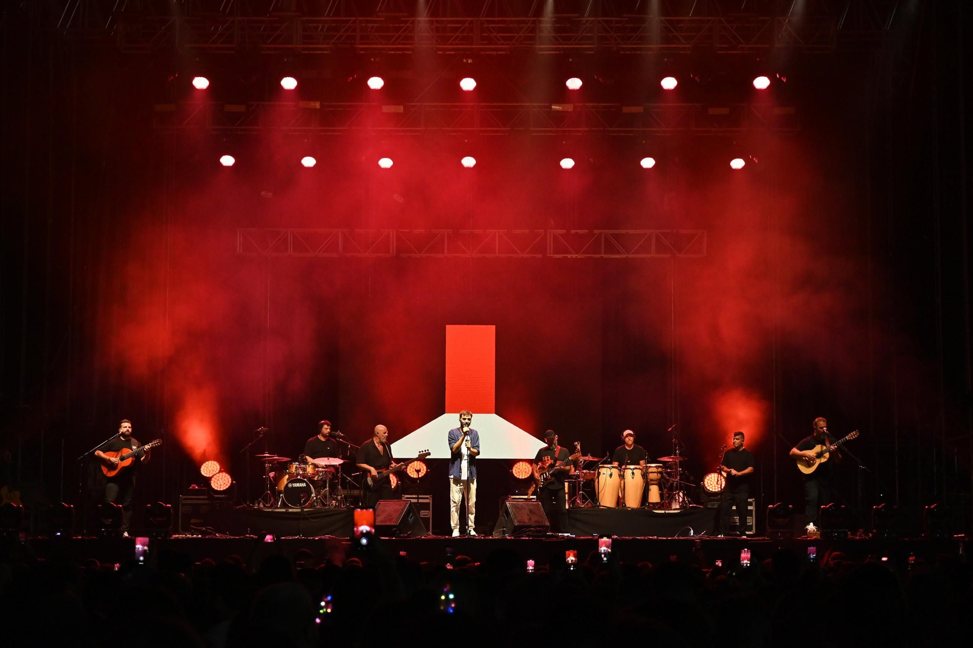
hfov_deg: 27.0
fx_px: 2027
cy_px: 324
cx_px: 486
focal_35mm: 75
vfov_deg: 18.2
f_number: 5
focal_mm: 50
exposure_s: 1/200
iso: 3200
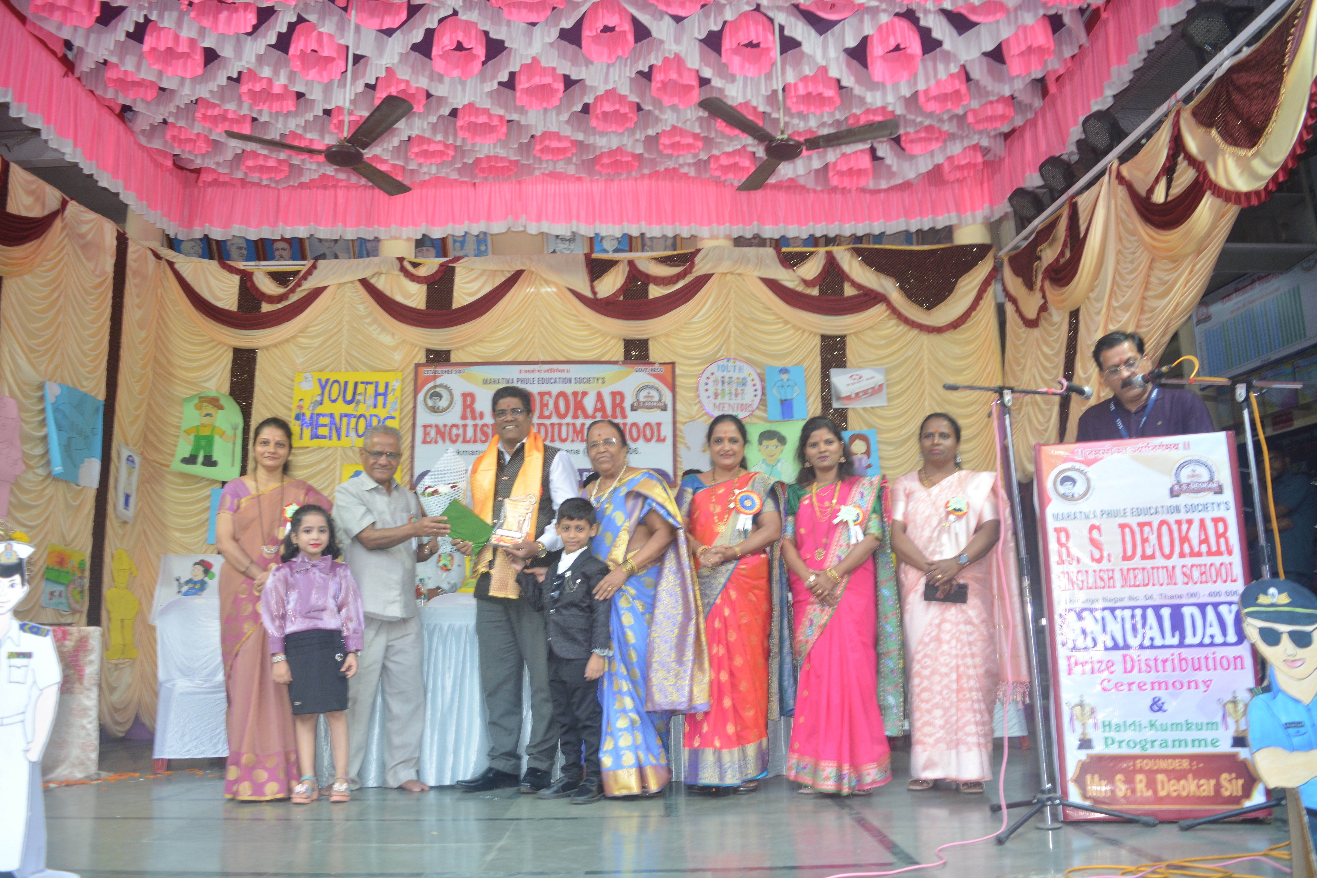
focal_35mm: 27
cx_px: 658
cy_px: 439
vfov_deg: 47.9
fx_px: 988
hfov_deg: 67.4
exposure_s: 1/30
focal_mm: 18
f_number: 4.5
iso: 400
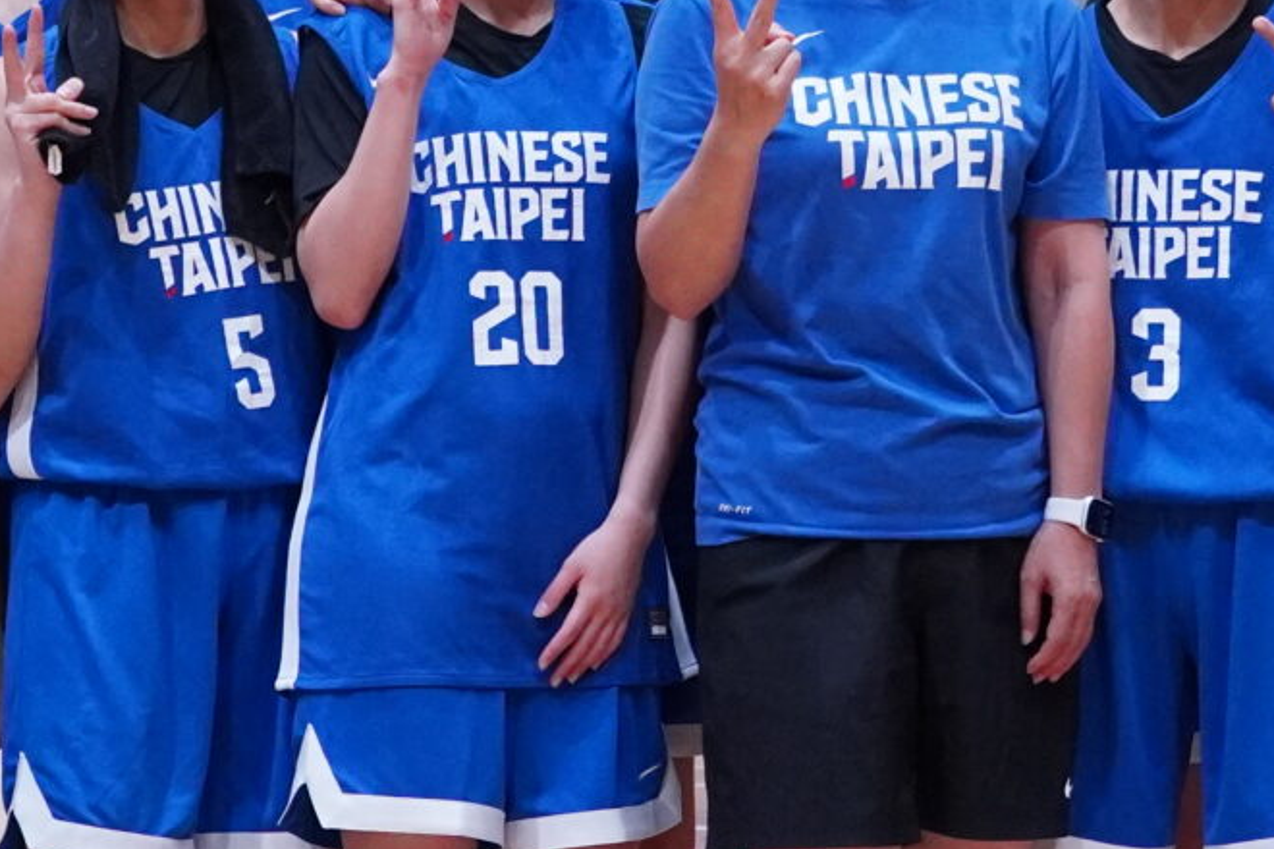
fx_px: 5768
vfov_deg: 8.4
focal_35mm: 163
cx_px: 857
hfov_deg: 12.6
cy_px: 144
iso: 2500
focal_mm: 28
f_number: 4.5
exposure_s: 1/100
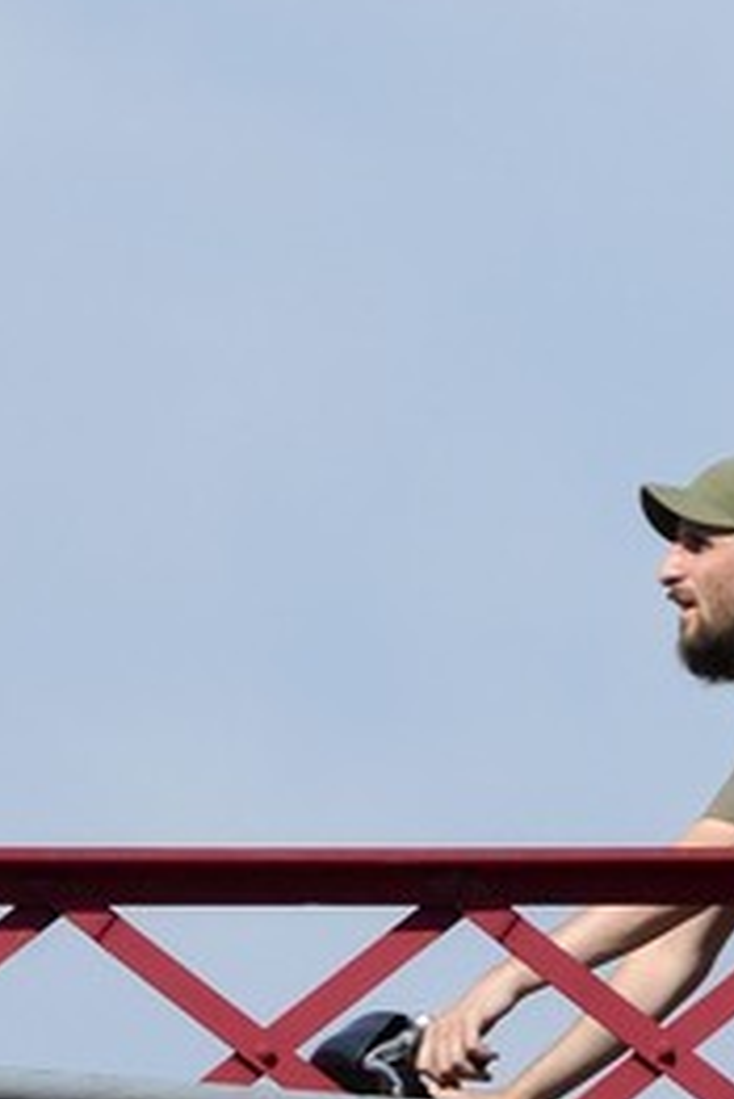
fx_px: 31671
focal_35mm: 1037
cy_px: 2865
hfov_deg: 1.3
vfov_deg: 2.0
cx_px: 1009
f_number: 11
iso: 200
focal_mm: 170
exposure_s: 1/320
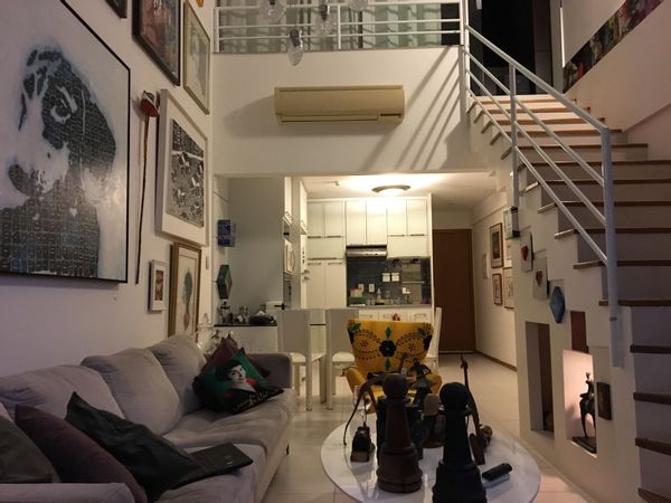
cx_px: 336
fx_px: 562
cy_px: 252
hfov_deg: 61.7
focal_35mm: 29
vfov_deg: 48.2
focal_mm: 4.15
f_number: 2.2
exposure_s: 1/15
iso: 250
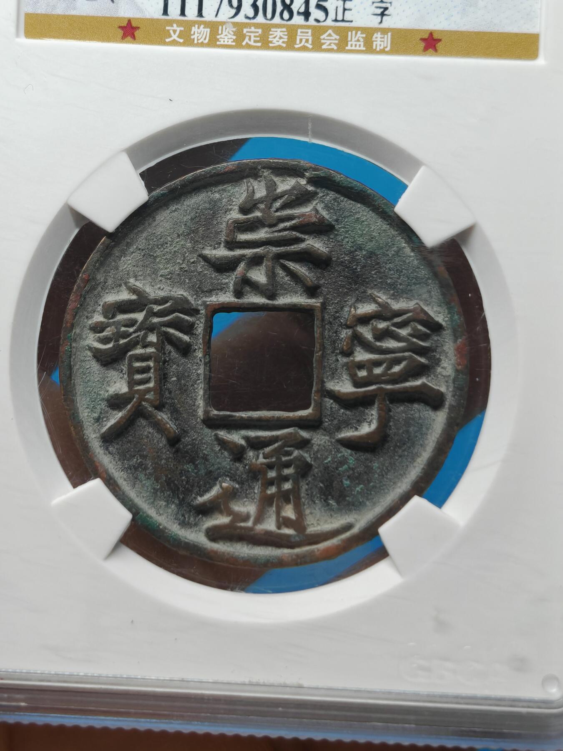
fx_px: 2060
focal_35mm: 95
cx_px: 282
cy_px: 376
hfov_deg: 15.6
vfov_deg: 20.7
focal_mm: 7.62
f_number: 1.6
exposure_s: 1/100
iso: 50
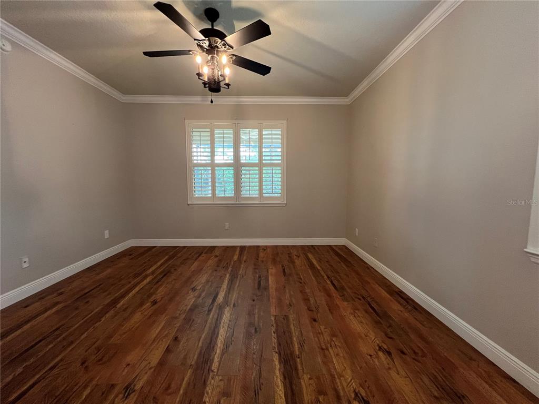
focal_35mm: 13
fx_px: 202
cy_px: 202
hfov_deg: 106.2
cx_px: 270
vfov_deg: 89.9
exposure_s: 1/60
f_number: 1.8
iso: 320
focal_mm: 1.57
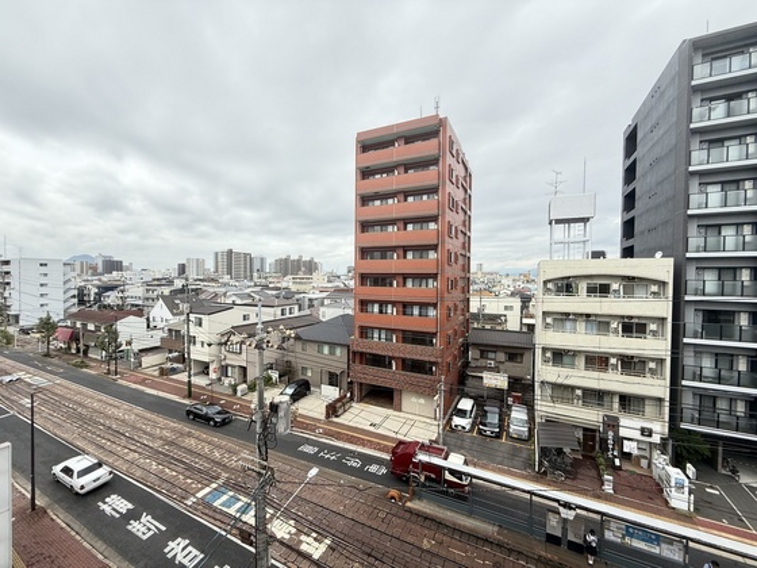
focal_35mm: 14
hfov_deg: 102.1
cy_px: 284
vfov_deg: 85.7
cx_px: 378
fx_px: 306
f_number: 2.2
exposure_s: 1/590
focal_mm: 2.22
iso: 50
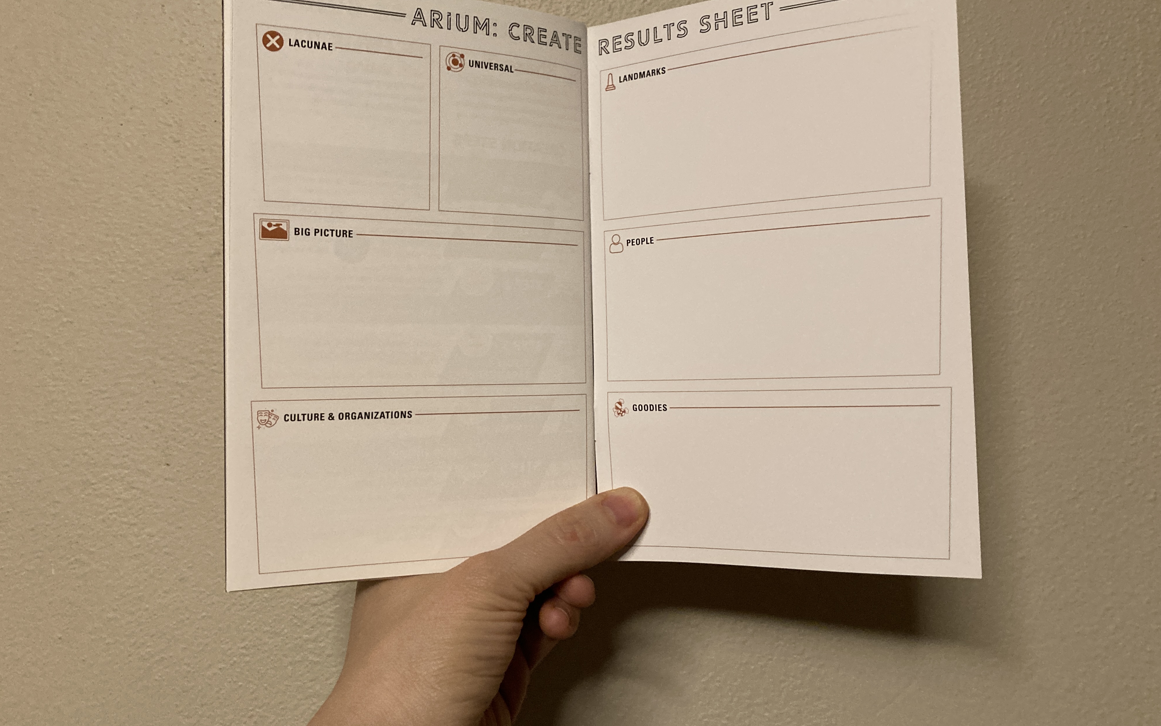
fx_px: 949
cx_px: 575
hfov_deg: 62.9
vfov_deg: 41.7
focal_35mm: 30
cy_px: 314
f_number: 1.8
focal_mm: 3.99
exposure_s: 1/60
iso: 320
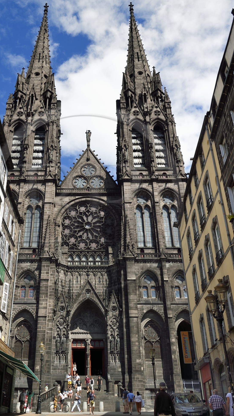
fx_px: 386
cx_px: 84
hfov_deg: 33.5
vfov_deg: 56.6
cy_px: 204
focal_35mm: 35
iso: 200
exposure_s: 1/250
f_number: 13
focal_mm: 27
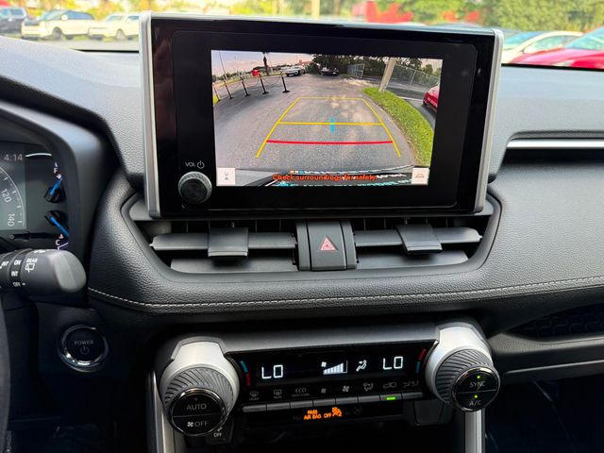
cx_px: 302
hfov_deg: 71.6
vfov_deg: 56.8
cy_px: 226
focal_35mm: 24
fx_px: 419
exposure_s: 1/165
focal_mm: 6.76
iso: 160
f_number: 1.78
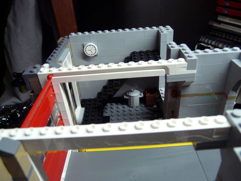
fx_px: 195
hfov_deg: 63.4
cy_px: 90
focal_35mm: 28
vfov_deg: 49.7
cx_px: 120
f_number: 2.8
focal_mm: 4.6
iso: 200
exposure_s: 1/30
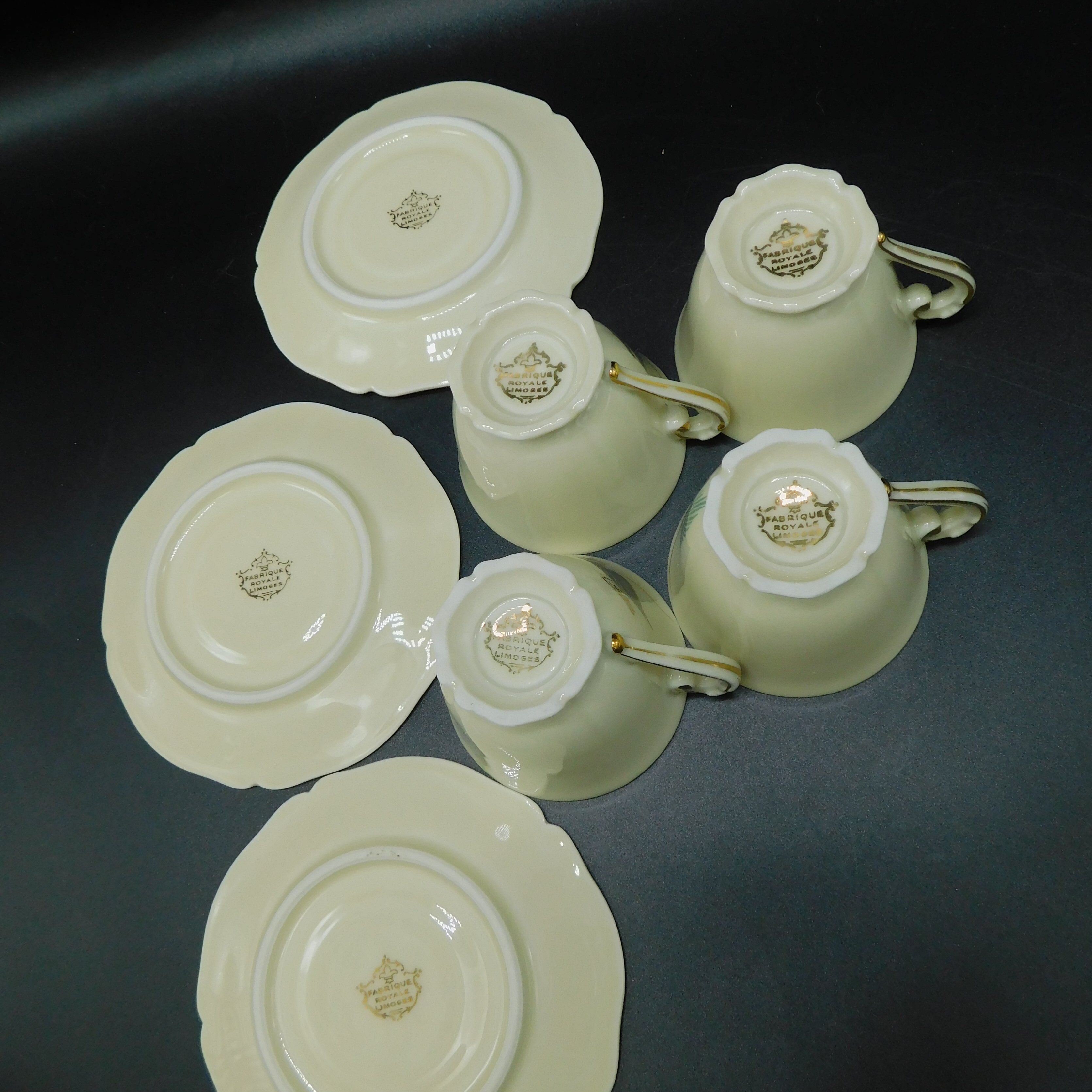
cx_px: 538
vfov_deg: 57.3
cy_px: 558
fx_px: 999
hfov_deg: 57.3
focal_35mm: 28
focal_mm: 4
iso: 125
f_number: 3
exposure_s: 1/250
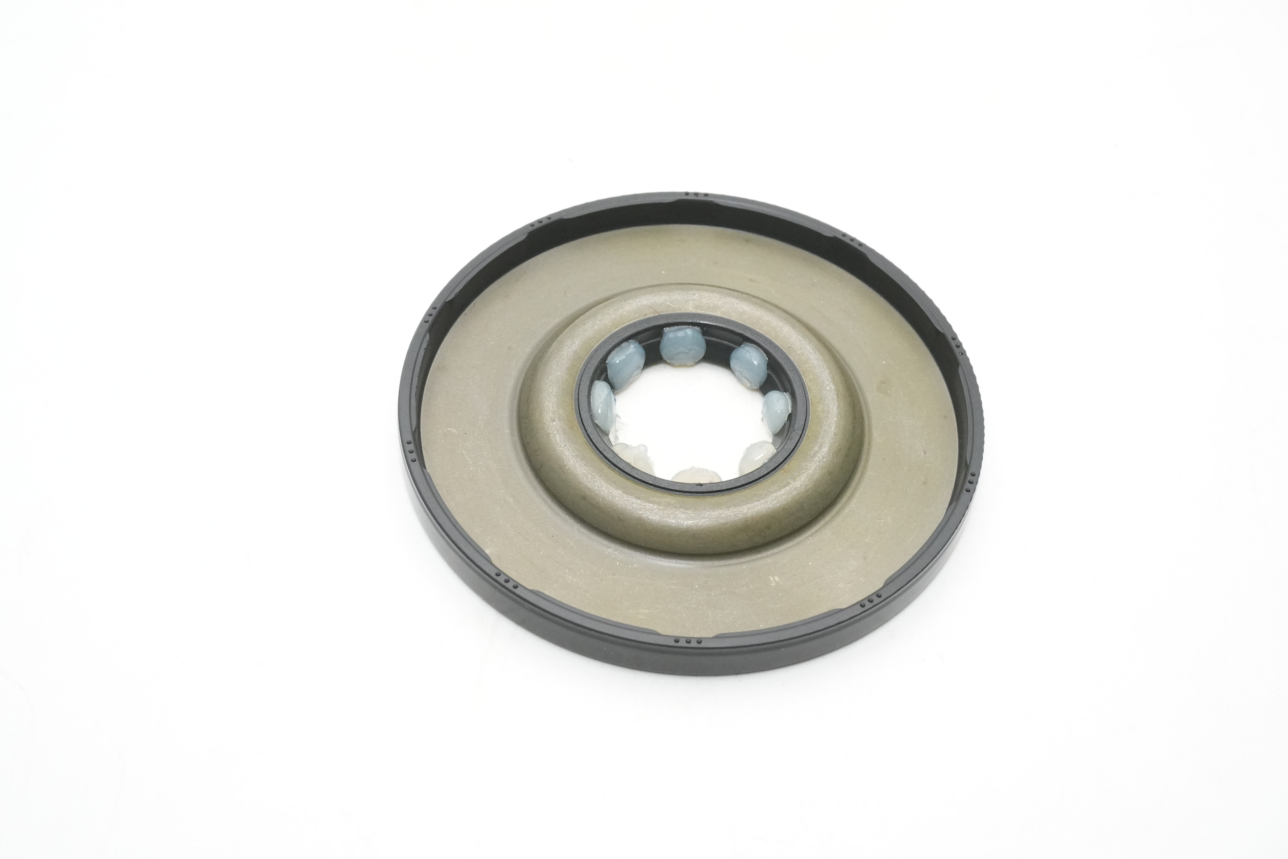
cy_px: 430
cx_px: 644
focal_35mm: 48
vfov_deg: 28.1
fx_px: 1717
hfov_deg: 41.1
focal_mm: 32
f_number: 11
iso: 3200
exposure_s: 1/160
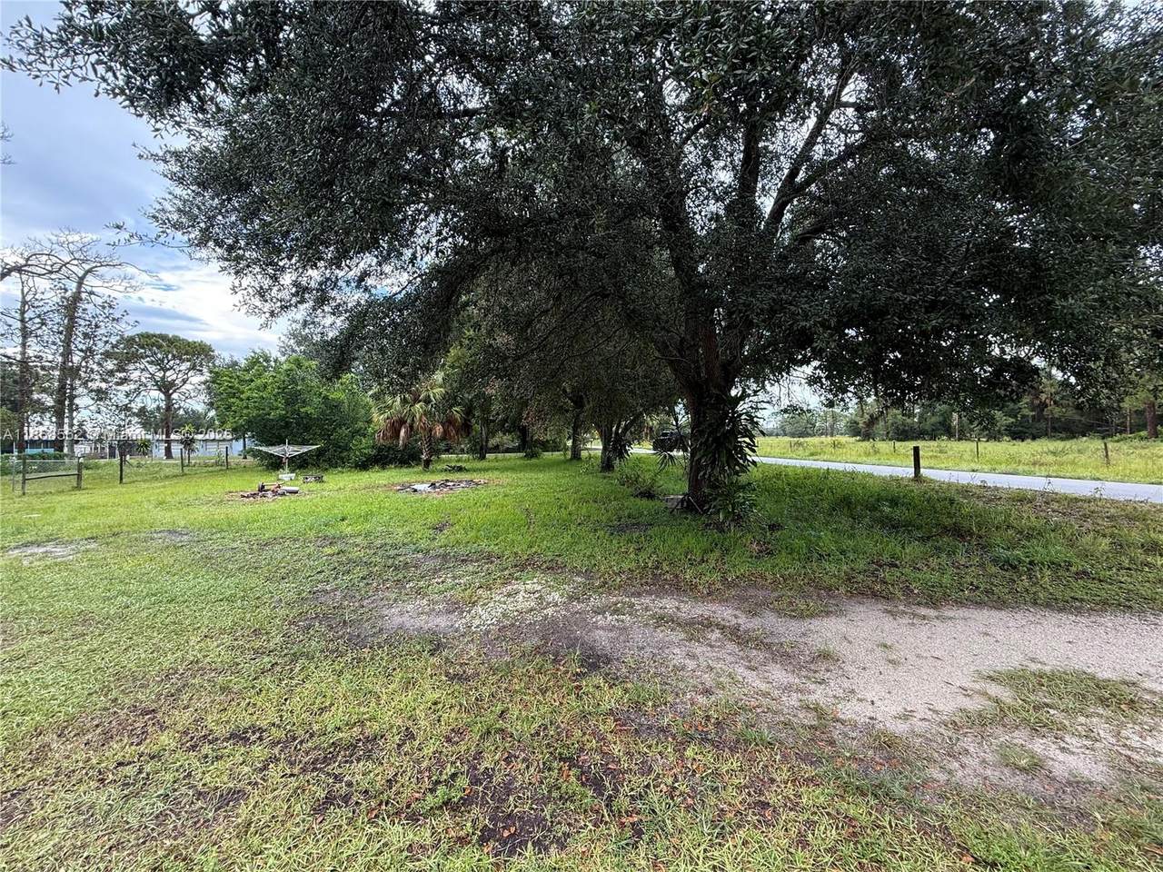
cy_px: 436
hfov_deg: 102.1
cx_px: 582
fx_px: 470
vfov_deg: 85.7
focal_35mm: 14
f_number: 2.2
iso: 80
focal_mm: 2.22
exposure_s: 1/99
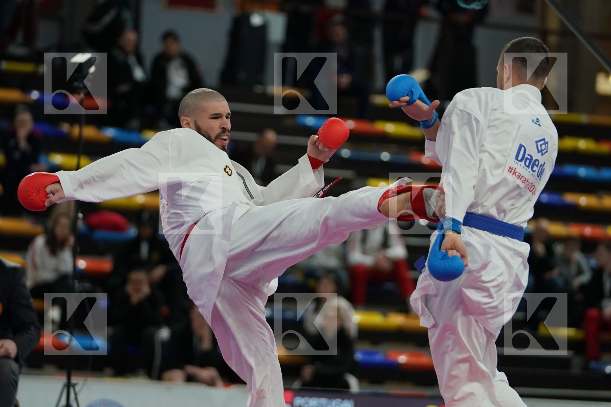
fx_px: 3768
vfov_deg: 6.2
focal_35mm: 222
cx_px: 306
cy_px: 204
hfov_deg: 9.3
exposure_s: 1/1000
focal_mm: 148
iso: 1600
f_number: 2.8
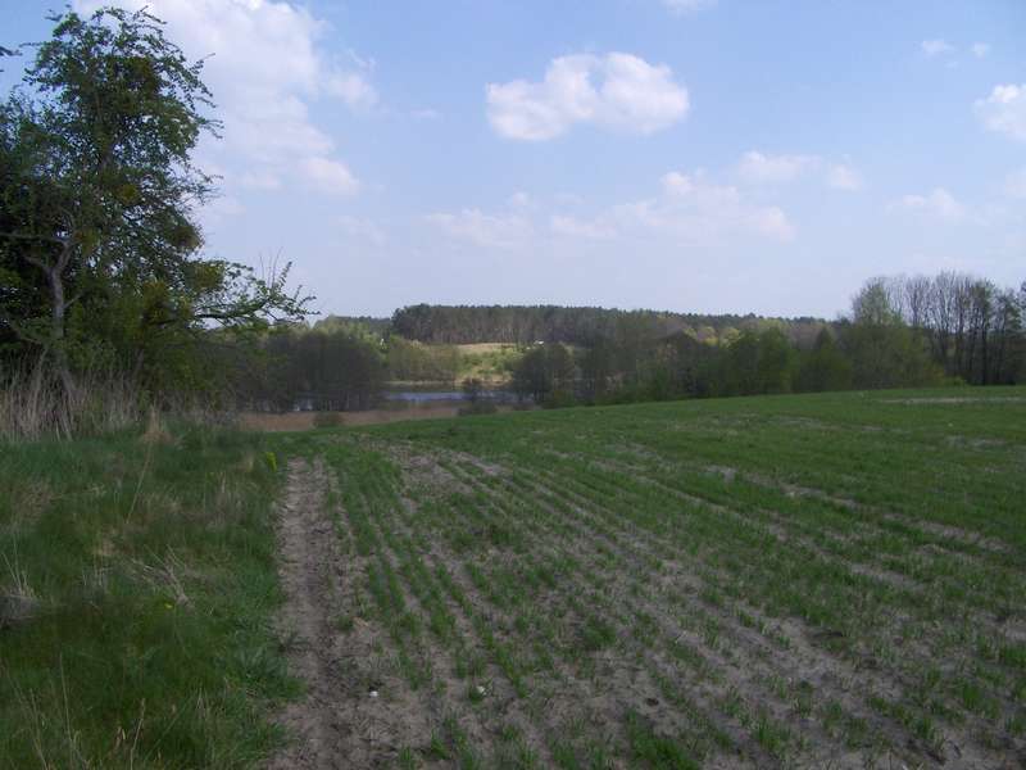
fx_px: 1037
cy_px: 385
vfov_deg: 40.7
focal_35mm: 35
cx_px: 513
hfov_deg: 52.6
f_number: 4.3
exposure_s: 1/826
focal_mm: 5.8
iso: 100
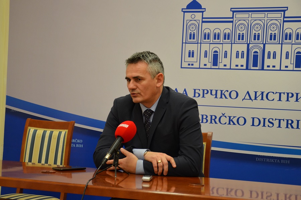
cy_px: 100
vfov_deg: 17.5
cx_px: 150
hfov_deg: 26.0
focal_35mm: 78
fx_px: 651
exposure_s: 1/50
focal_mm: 52
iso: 800
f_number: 5
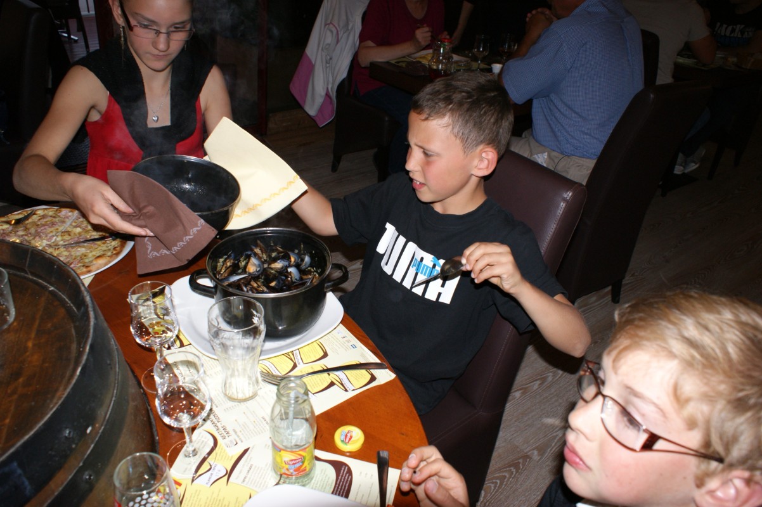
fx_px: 635
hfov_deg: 62.0
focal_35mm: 30
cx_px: 381
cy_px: 254
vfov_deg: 43.6
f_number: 5.6
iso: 400
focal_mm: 20
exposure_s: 1/60
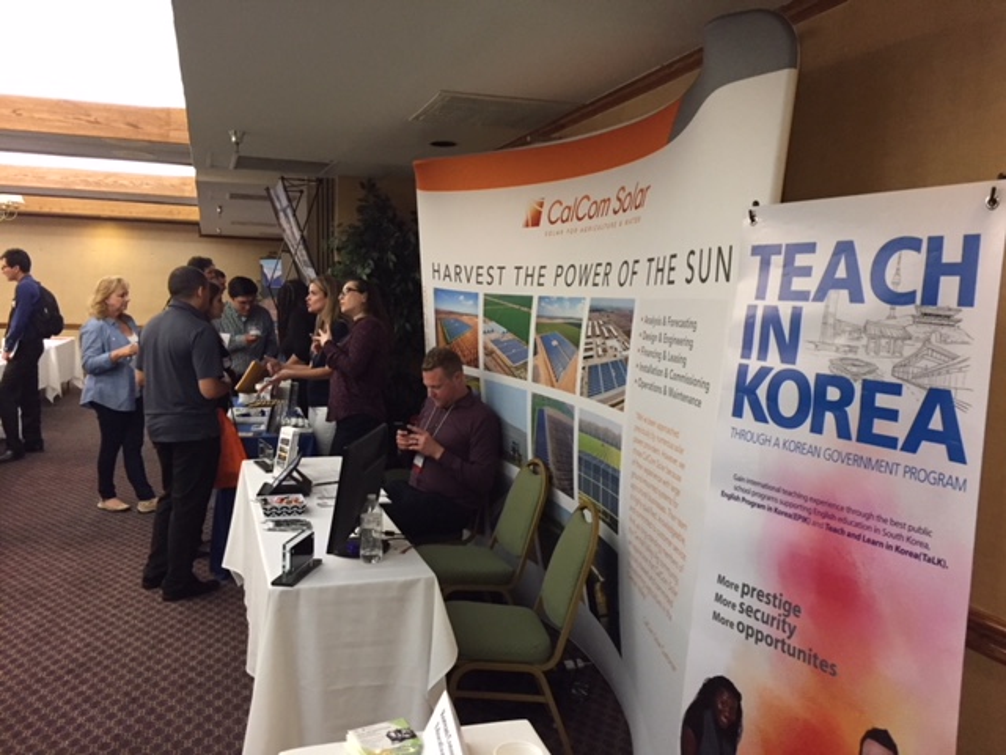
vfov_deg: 48.2
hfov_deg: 61.7
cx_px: 503
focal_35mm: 29
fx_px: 843
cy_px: 378
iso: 250
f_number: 2.2
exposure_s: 1/30
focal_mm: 4.15
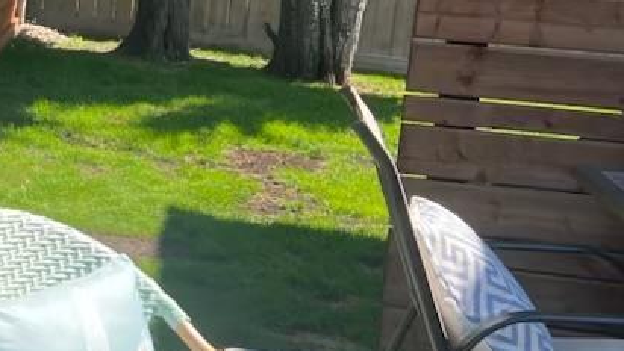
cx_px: -295
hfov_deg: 20.8
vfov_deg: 13.7
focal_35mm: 88
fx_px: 1456
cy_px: 47
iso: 50
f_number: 1.5
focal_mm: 5.7
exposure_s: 1/833
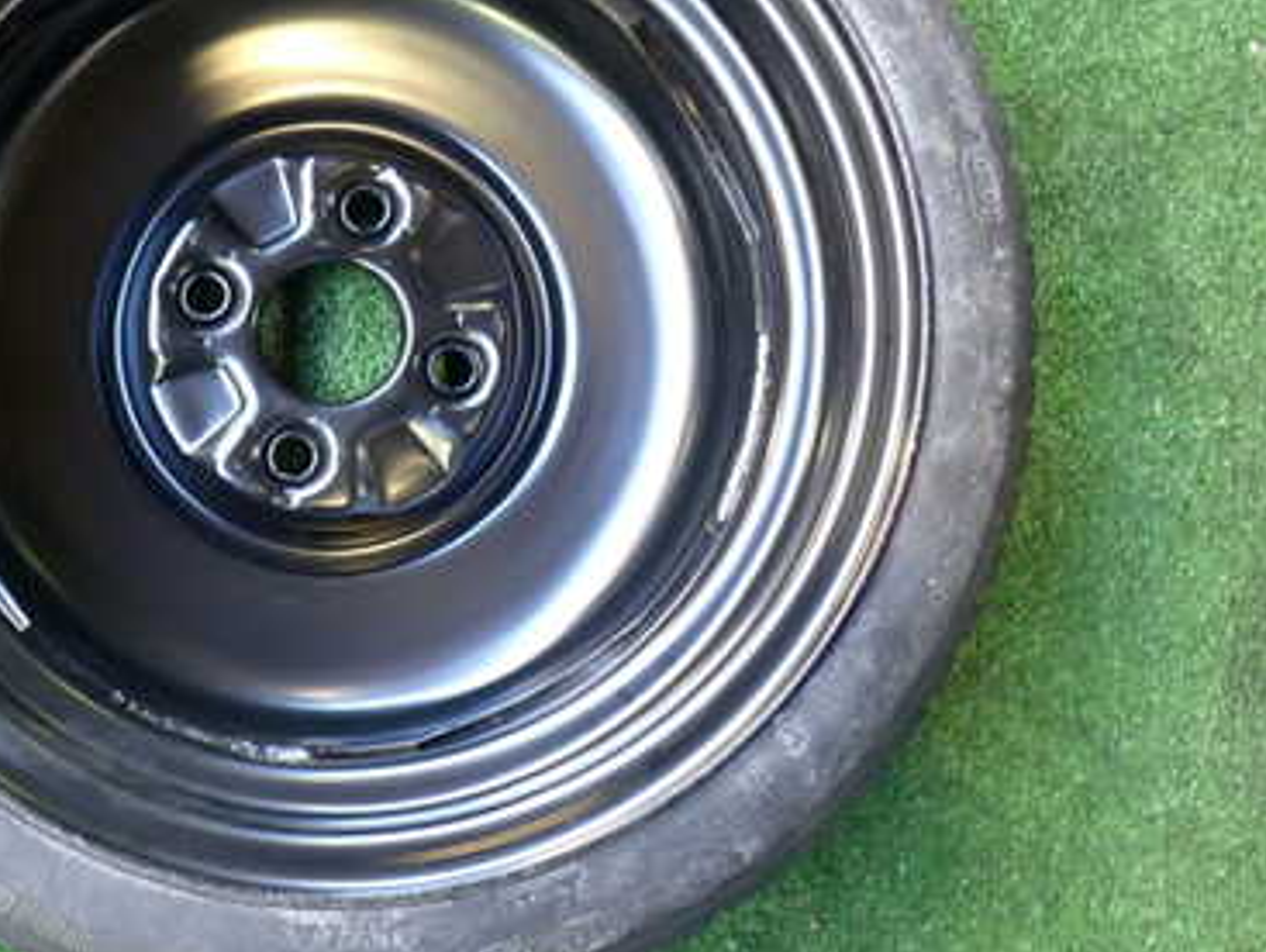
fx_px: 1794
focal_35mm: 49
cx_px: 300
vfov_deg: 29.6
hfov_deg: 37.8
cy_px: 331
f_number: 2.3
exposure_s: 1/30
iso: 400
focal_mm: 5.4
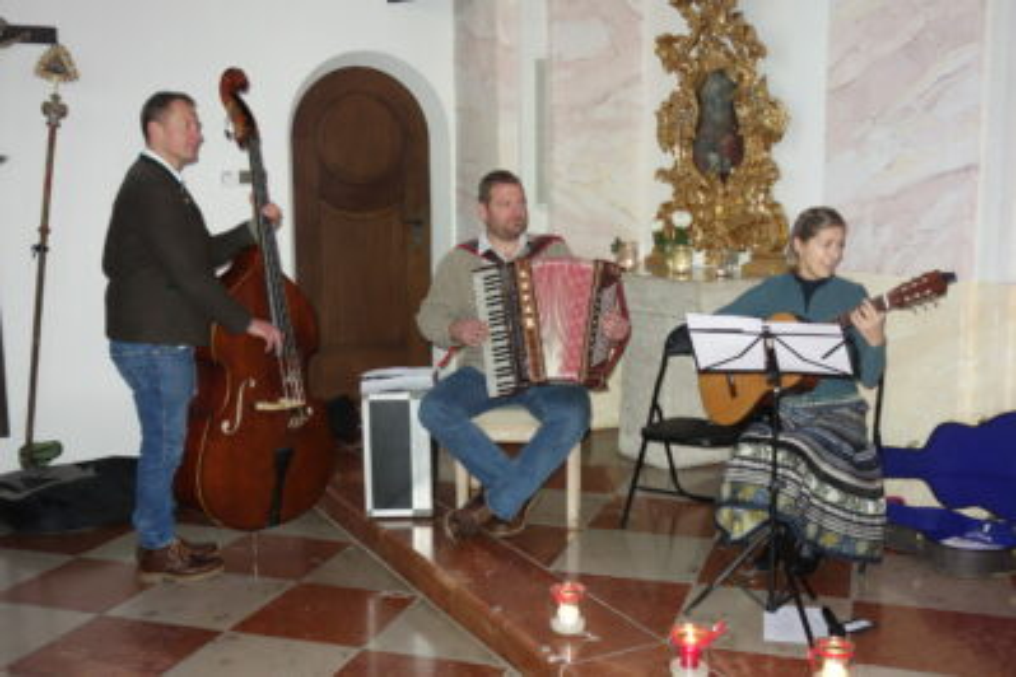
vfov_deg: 32.6
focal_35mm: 41
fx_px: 1157
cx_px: 508
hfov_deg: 47.4
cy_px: 338
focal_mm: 15.1
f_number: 2.8
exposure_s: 1/50
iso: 1000
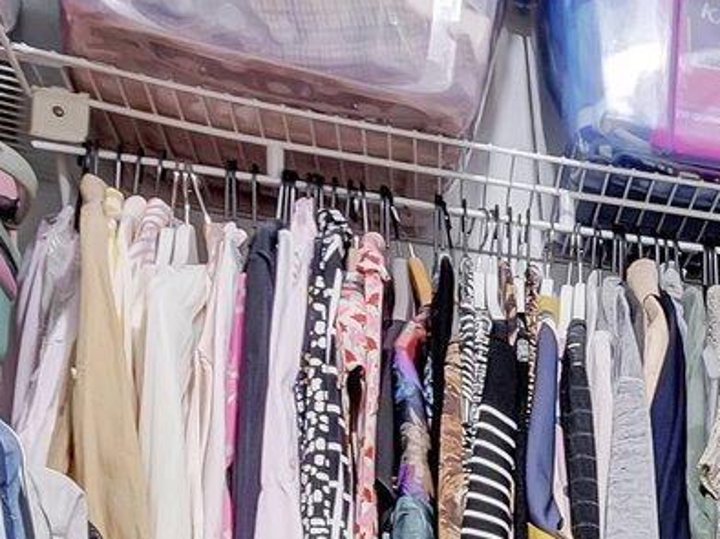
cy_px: 951
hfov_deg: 19.4
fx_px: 1559
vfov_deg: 16.6
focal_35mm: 75
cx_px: 1303
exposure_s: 1/5
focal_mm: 10
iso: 1000
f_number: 8
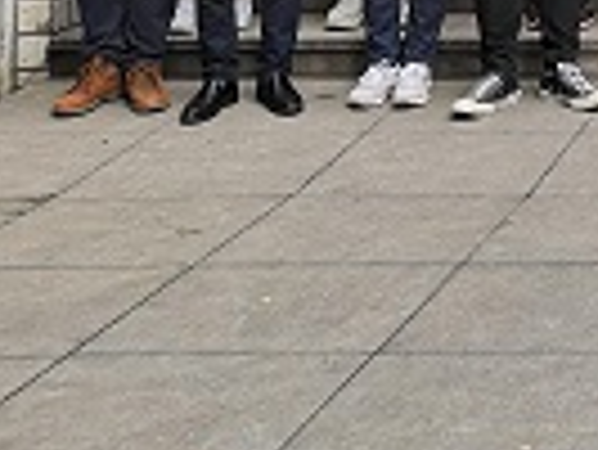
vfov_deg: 10.8
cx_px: 1025
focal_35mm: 122
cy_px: -518
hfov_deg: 14.5
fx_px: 2109
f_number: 1.8
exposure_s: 1/201
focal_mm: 3.95
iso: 50
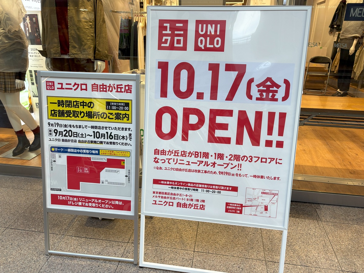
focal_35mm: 26
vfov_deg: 53.1
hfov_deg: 67.3
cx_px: 182
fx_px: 273
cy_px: 136
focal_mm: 5.96
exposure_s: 1/100
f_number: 1.6
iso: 32
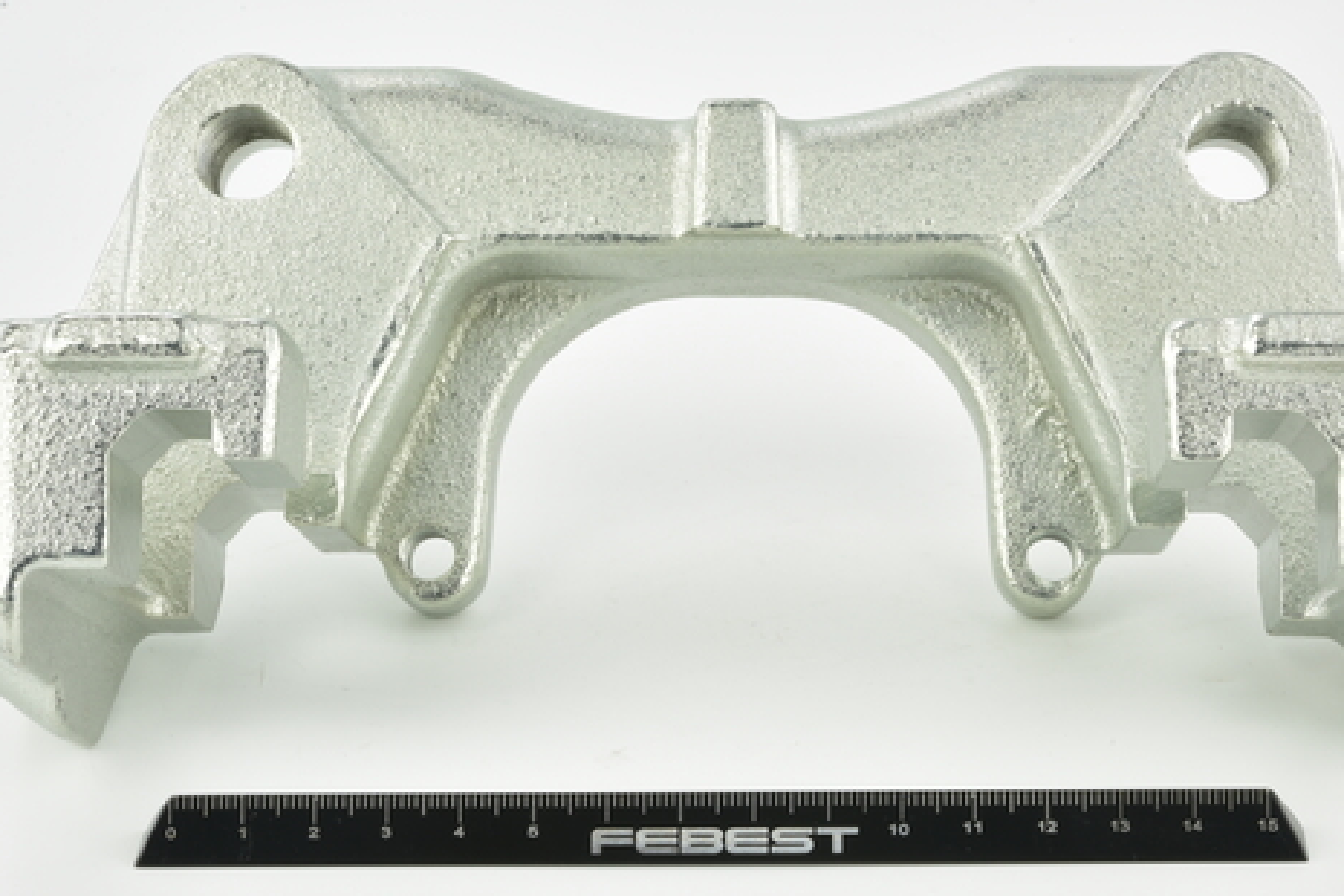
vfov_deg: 14.7
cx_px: 725
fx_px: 3472
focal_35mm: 93
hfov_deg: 21.9
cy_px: 512
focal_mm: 60
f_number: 29
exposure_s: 1/2.5
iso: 64
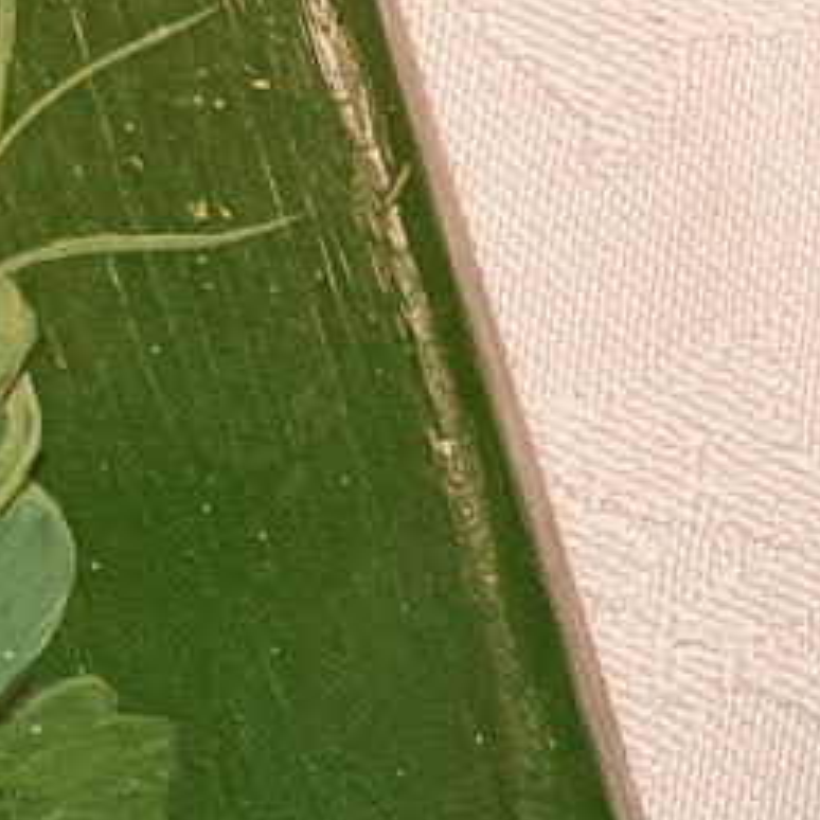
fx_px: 6379
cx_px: 1135
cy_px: 793
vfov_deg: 7.3
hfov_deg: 7.3
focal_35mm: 238
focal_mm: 4.3
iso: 80
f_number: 2.4
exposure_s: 1/100
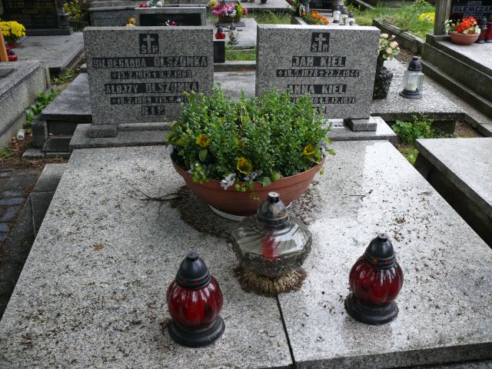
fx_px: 497
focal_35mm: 35
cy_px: 184
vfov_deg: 40.7
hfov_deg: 52.6
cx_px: 246
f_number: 3.2
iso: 100
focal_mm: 7.4
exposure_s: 1/100
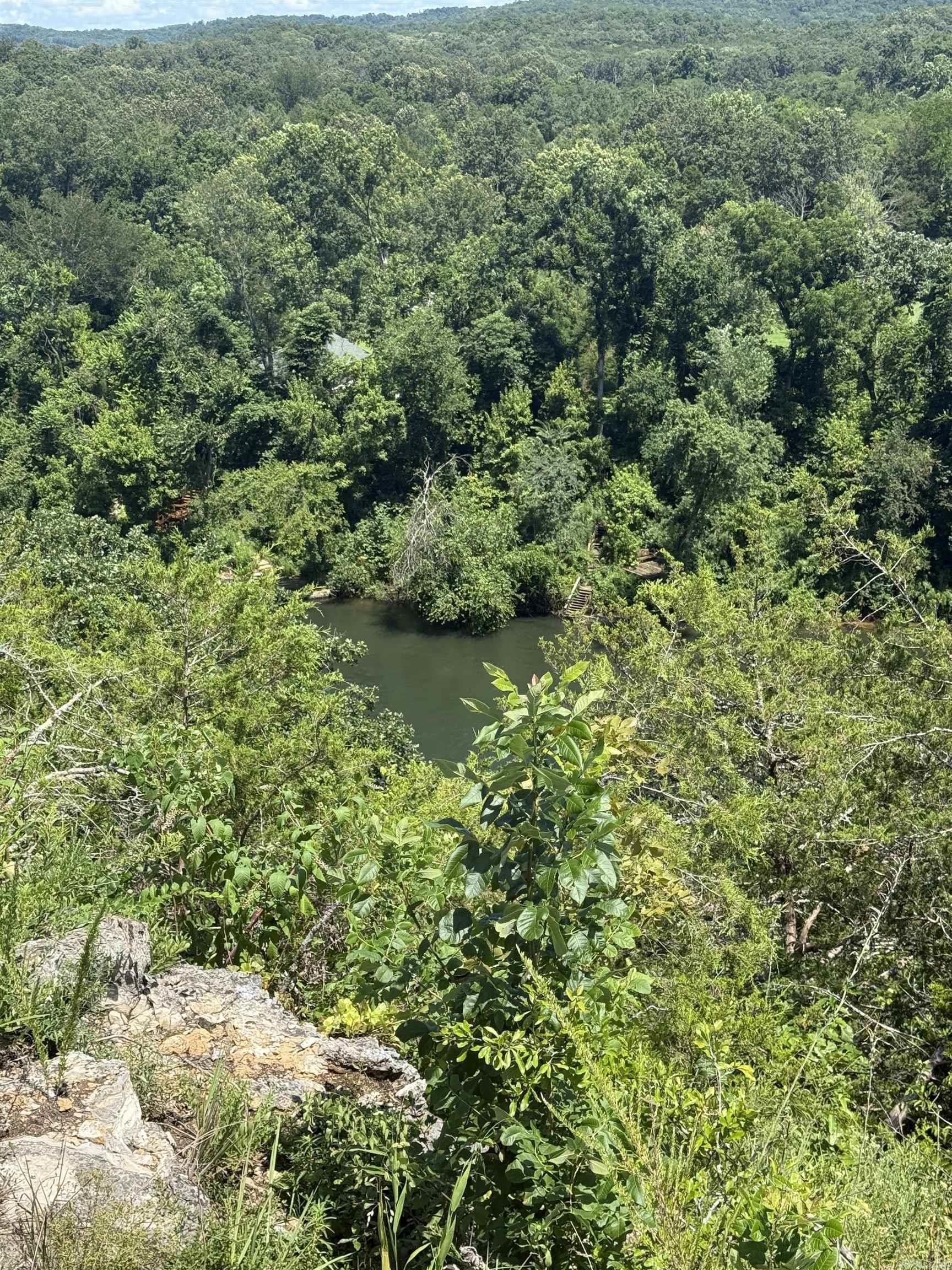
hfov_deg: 30.3
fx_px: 1760
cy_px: 635
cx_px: 476
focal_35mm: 48
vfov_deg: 39.7
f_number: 1.78
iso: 80
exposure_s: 1/2667
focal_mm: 6.76
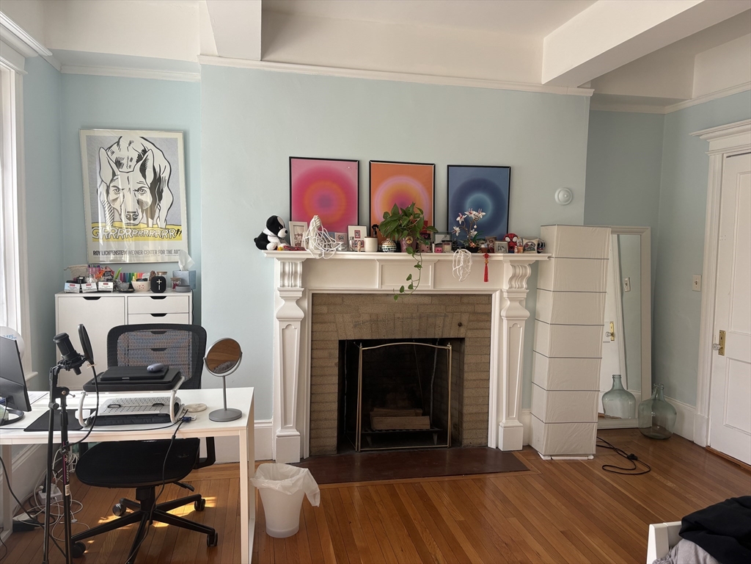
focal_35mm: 26
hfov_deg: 67.3
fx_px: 564
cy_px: 282
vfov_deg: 53.1
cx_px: 376
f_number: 1.6
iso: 50
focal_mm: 5.96
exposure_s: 1/121
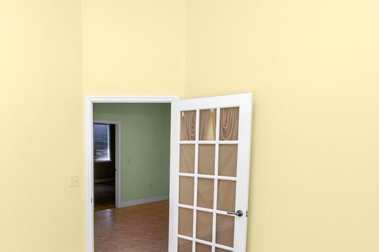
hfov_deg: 60.5
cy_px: 183
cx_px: 127
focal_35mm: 30
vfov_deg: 42.5
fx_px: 316
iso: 250
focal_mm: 14
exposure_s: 1/60
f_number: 6.3
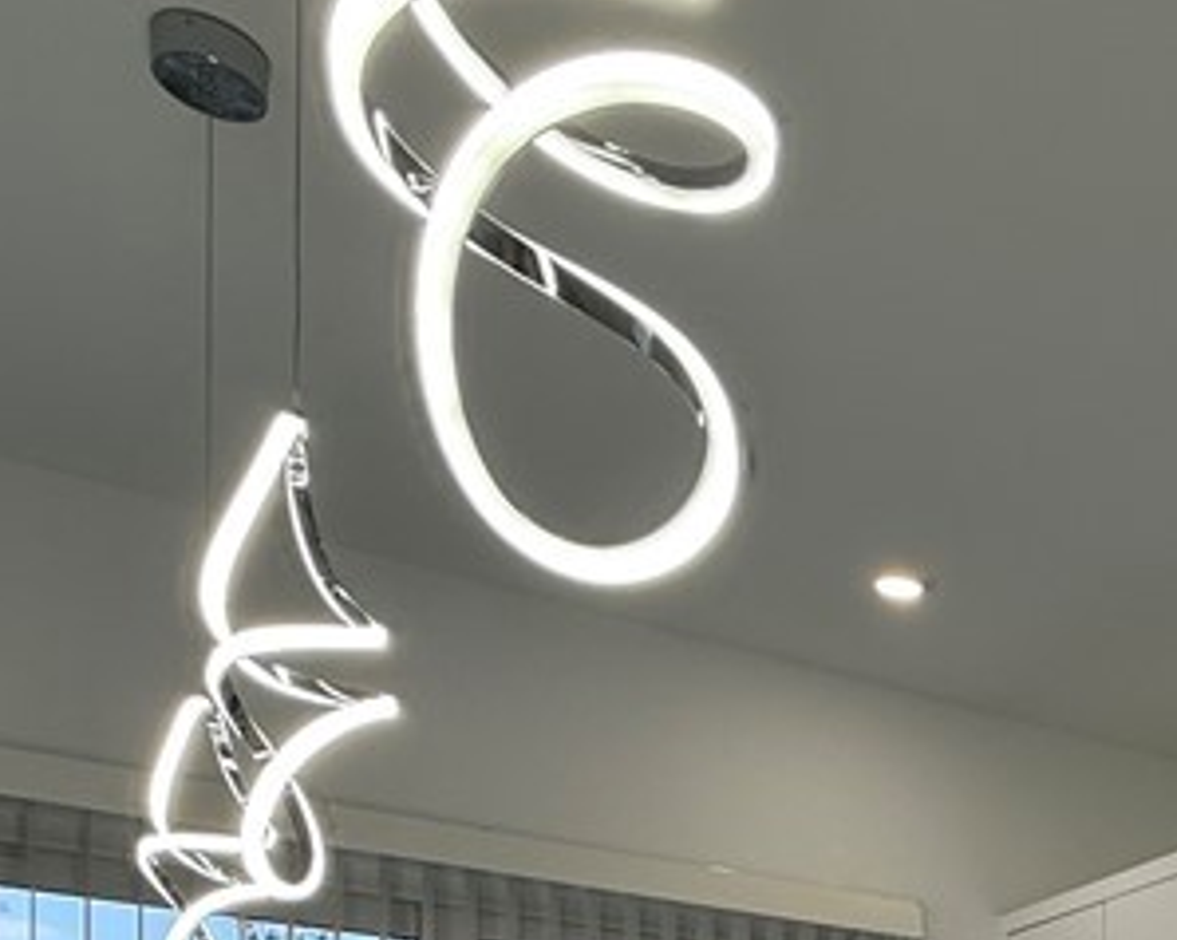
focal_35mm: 47
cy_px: 1323
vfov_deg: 25.8
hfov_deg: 34.7
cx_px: 1260
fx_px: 1636
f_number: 2.2
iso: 80
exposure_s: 1/120
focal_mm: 2.22
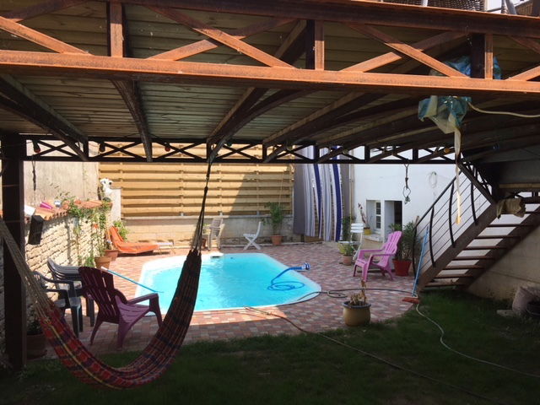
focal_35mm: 29
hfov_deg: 61.7
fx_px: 452
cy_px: 202
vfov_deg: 48.2
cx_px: 270
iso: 25
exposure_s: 1/1183
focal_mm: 4.15
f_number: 2.2
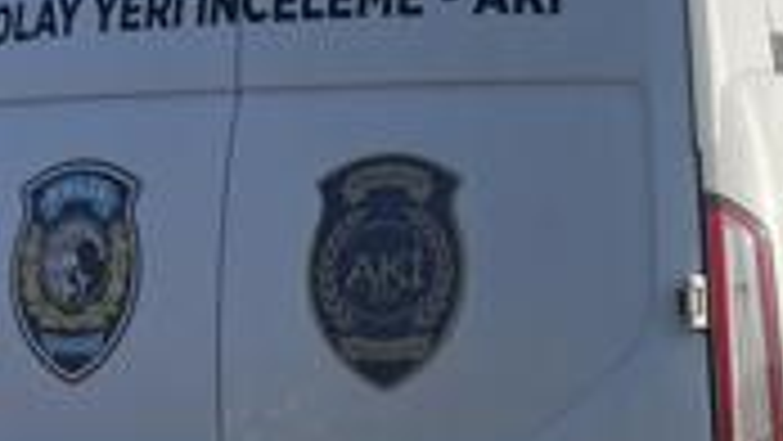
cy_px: 468
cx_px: 1076
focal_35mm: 89
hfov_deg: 21.2
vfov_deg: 13.4
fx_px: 1848
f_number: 1.5
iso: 50
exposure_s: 1/3704
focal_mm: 5.7
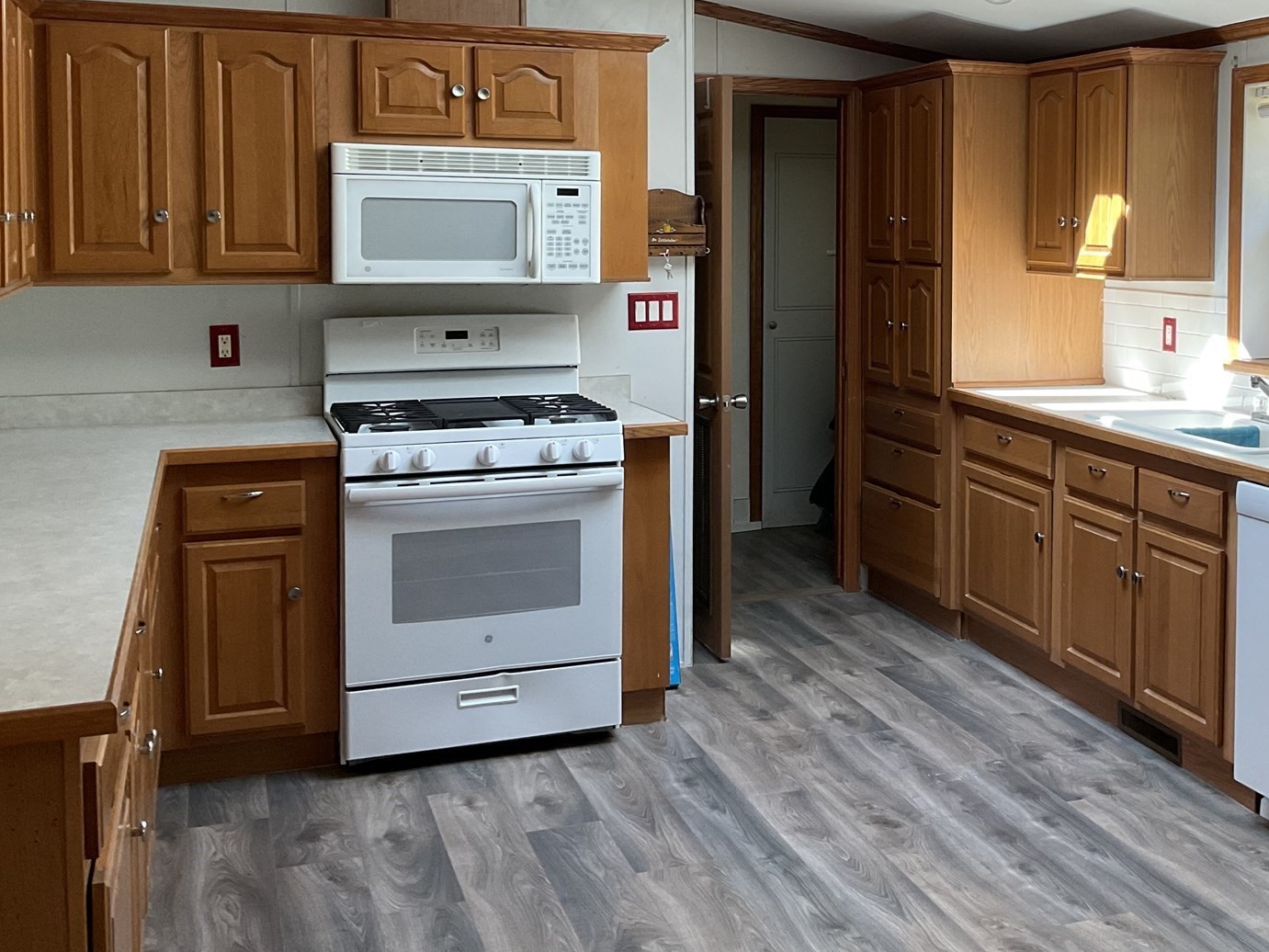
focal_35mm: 43
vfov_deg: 33.2
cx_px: 898
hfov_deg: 42.9
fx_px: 1576
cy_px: 290
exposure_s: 1/120
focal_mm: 3
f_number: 1.8
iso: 64
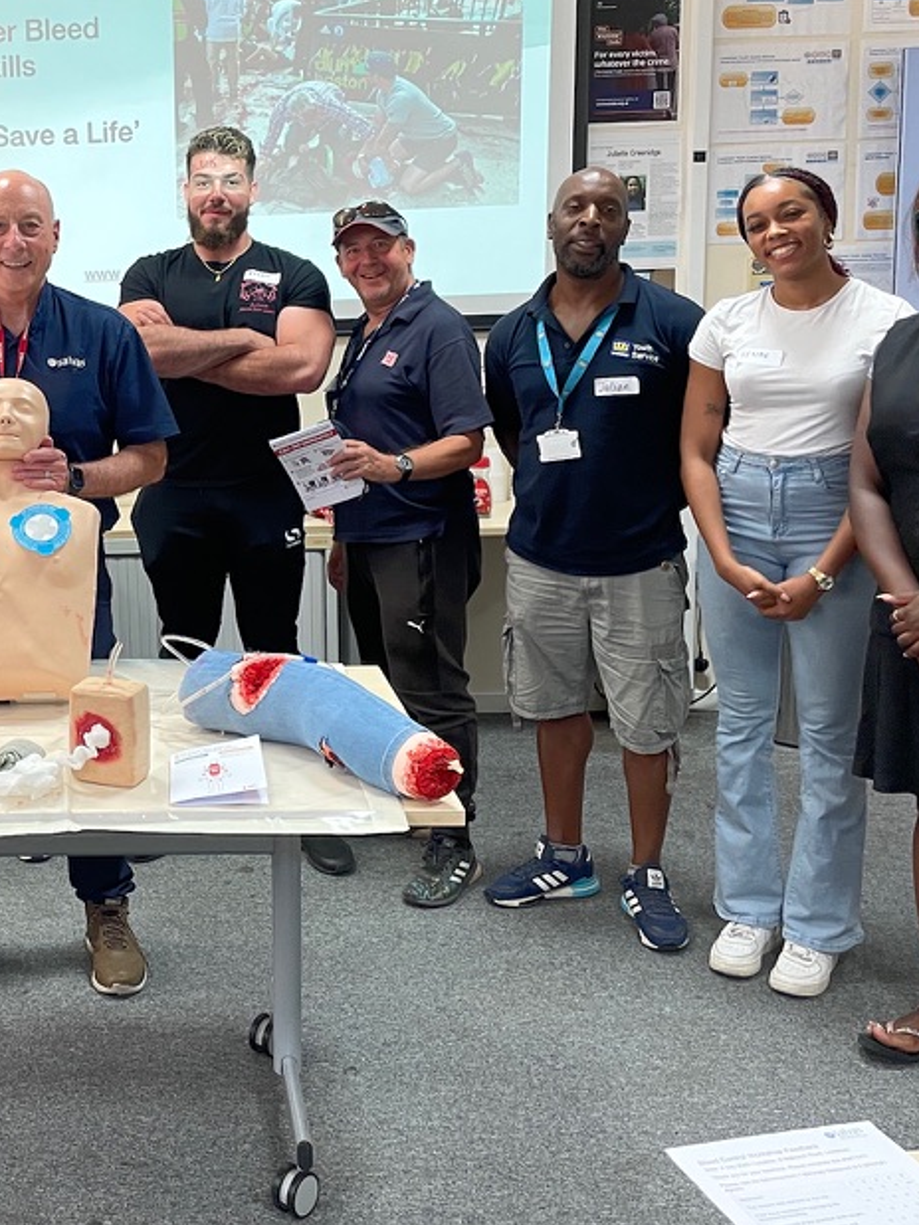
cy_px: 475
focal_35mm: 43
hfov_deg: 31.9
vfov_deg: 43.6
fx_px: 1523
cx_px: 83
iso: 125
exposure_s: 1/60
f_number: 1.6
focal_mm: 4.2
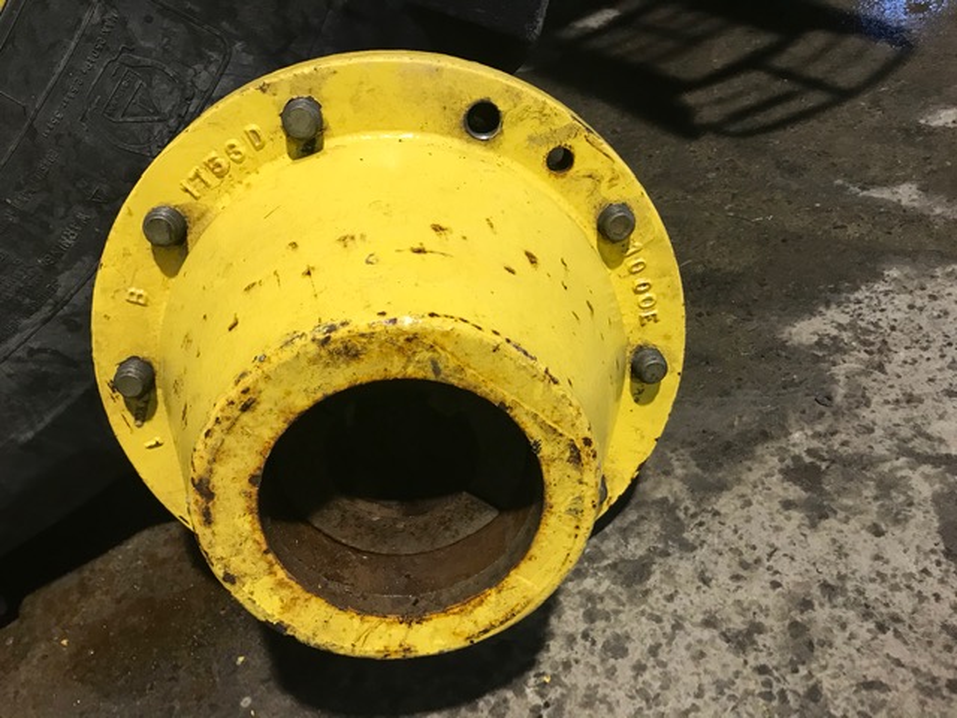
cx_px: 478
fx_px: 774
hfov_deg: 63.4
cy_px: 359
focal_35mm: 28
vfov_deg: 49.7
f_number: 1.8
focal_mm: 3.99
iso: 40
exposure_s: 1/17
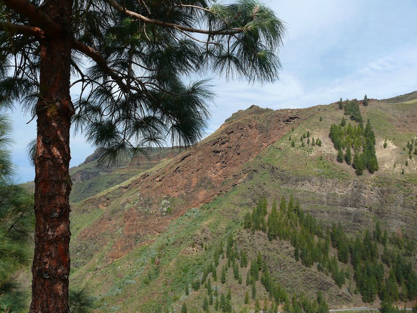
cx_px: 208
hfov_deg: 52.6
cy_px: 156
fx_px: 421
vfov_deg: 40.7
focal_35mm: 35
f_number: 4.5
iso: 100
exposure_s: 1/250
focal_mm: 7.4
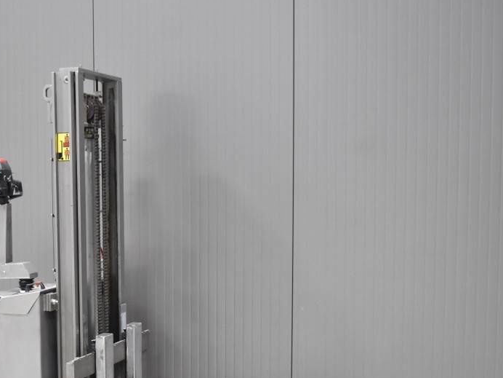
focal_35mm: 60
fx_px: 872
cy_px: 271
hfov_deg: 31.3
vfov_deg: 24.2
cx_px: 100
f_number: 4.5
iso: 1600
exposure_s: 1/50
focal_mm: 24
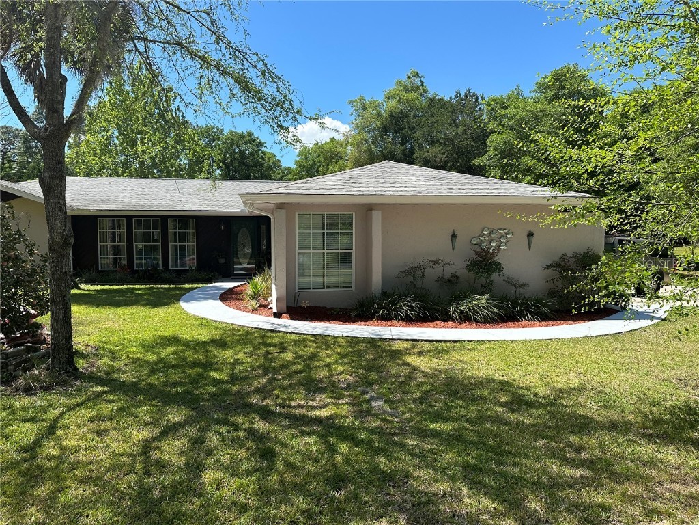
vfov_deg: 56.8
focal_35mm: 24
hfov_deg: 71.6
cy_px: 262
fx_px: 485
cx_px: 350
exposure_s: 1/2809
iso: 80
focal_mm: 6.86
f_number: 1.78
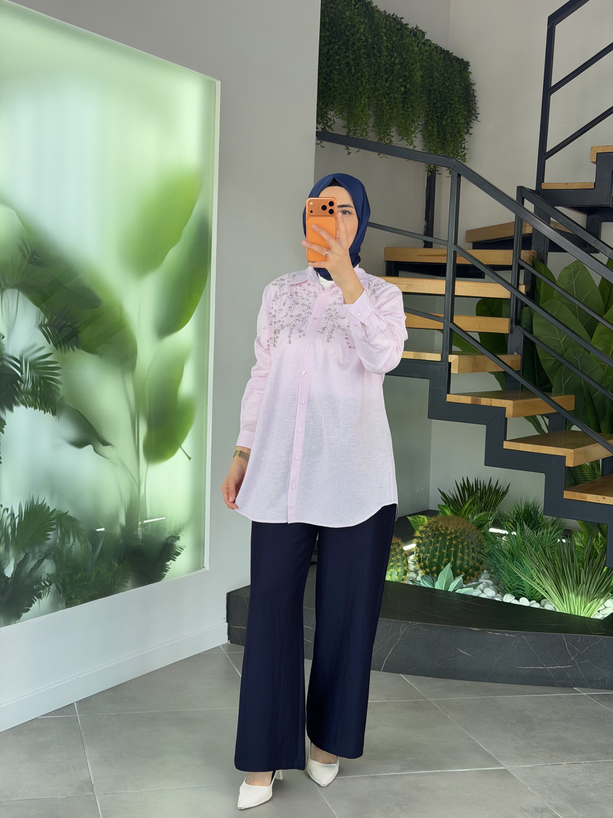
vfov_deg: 39.7
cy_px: 409
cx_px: 306
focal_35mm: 48
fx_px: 1133
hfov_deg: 30.3
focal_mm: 6.76
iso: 64
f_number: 1.78
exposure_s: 1/205
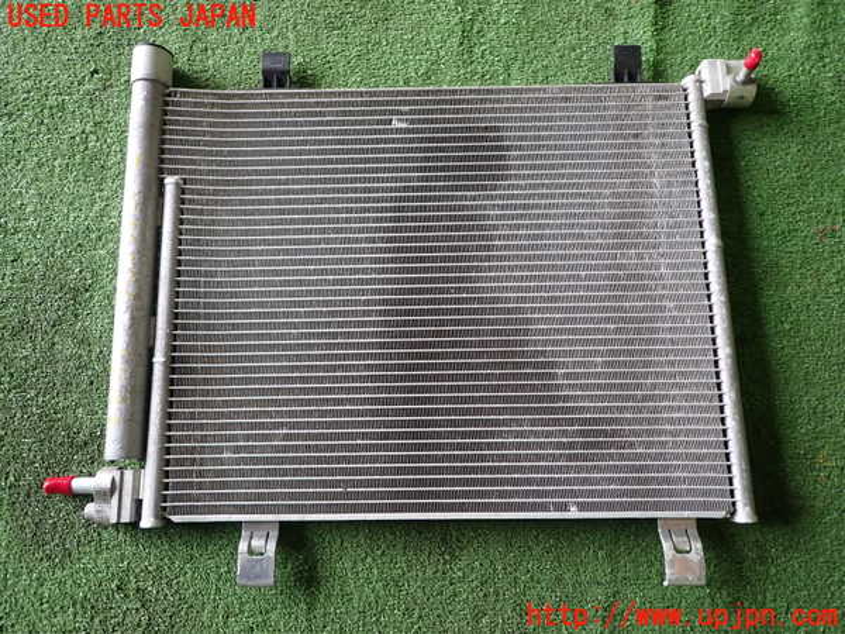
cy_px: 317
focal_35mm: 25
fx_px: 610
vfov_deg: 54.9
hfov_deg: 69.4
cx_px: 422
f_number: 2
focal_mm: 4.5
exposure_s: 1/60
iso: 200
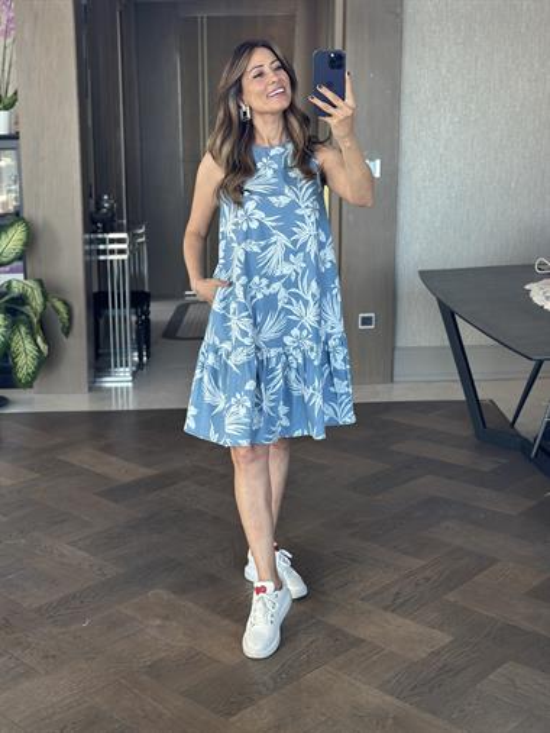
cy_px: 366
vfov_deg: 39.6
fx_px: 1016
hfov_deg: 30.3
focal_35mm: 48
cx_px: 275
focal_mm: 6.86
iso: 125
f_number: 1.78
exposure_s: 1/75
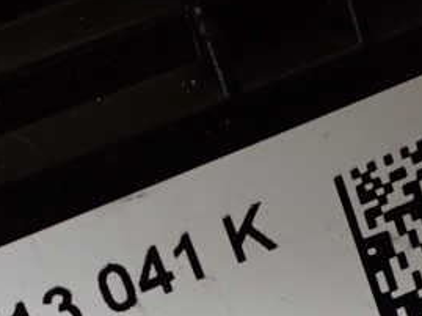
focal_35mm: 67
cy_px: 333
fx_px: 816
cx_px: 162
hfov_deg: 28.9
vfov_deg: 21.0
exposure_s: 1/125
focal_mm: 5.4
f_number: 2.3
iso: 800
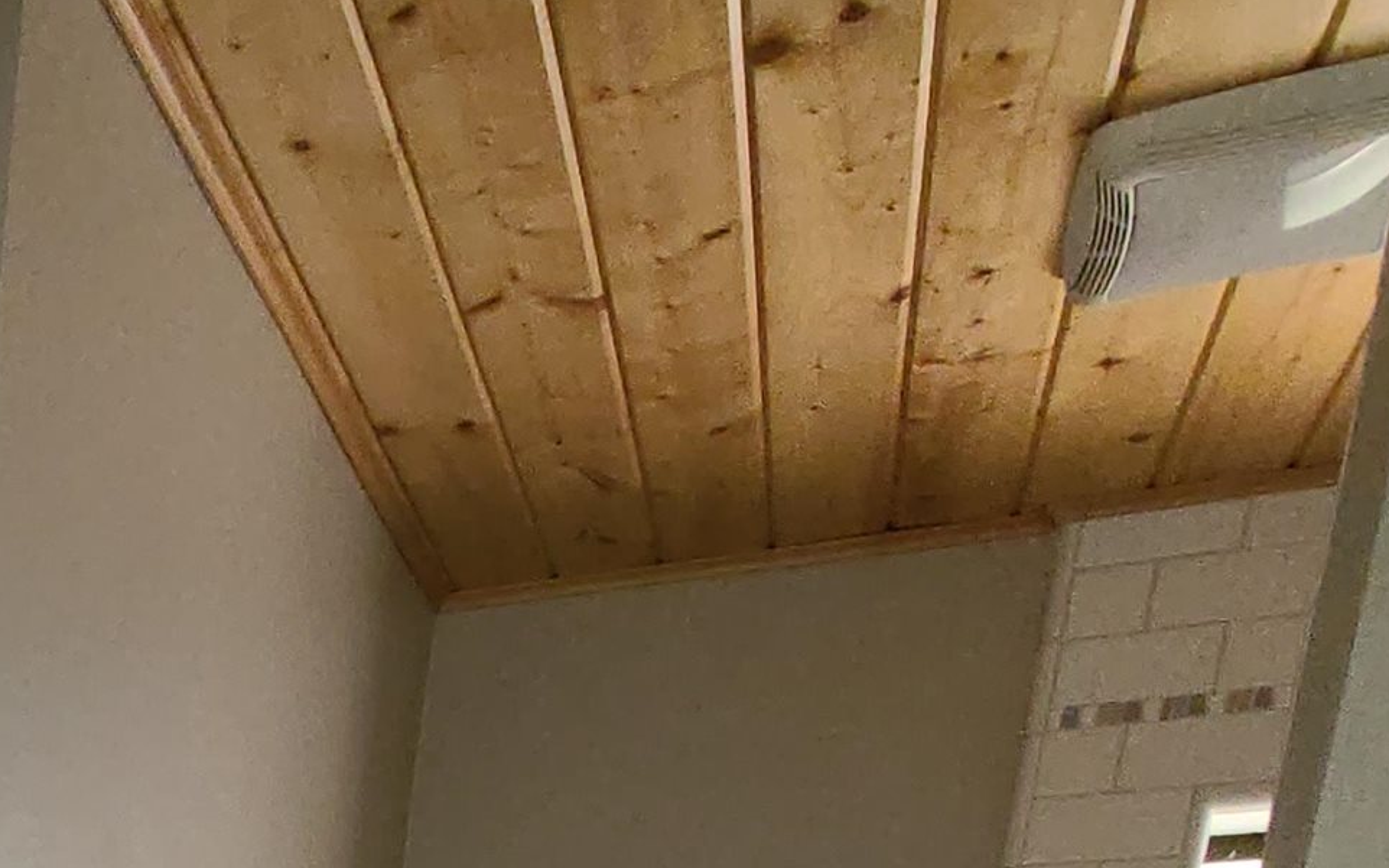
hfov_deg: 33.1
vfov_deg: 20.3
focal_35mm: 44
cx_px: -429
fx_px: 1665
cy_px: 1586
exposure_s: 1/36
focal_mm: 2.2
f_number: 2.2
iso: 320
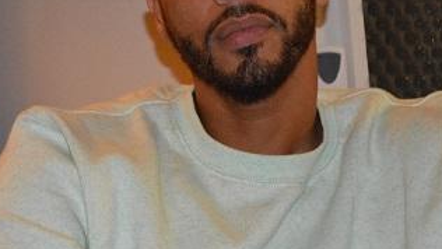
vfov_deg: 8.4
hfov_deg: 14.7
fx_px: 1700
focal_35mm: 145
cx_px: 63
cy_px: 124
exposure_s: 1/60
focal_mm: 40
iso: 3200
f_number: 5.3
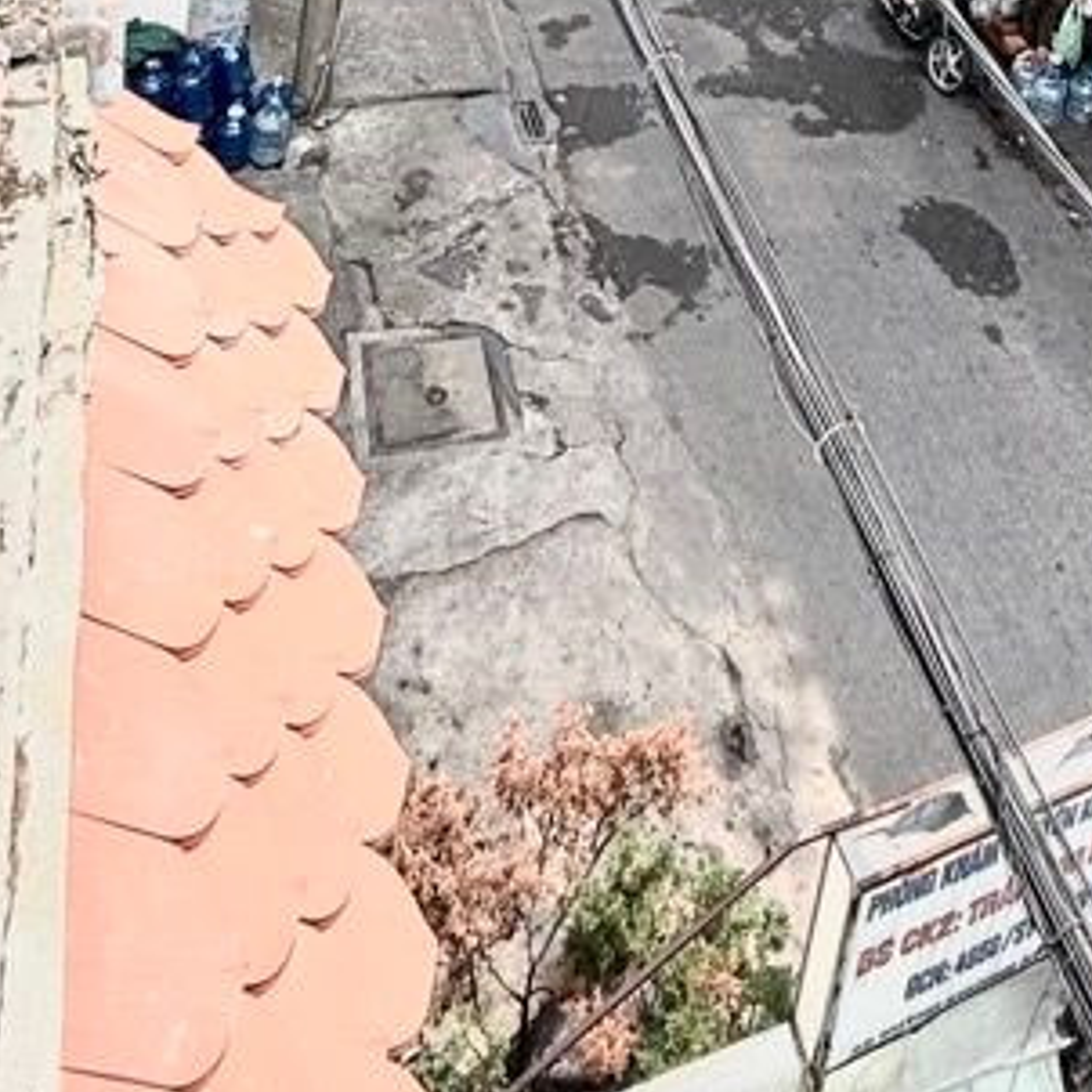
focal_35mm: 42
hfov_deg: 39.1
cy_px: -513
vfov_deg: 28.1
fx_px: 1499
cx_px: 799
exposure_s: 1/442
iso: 64
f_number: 2.2
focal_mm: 2.22
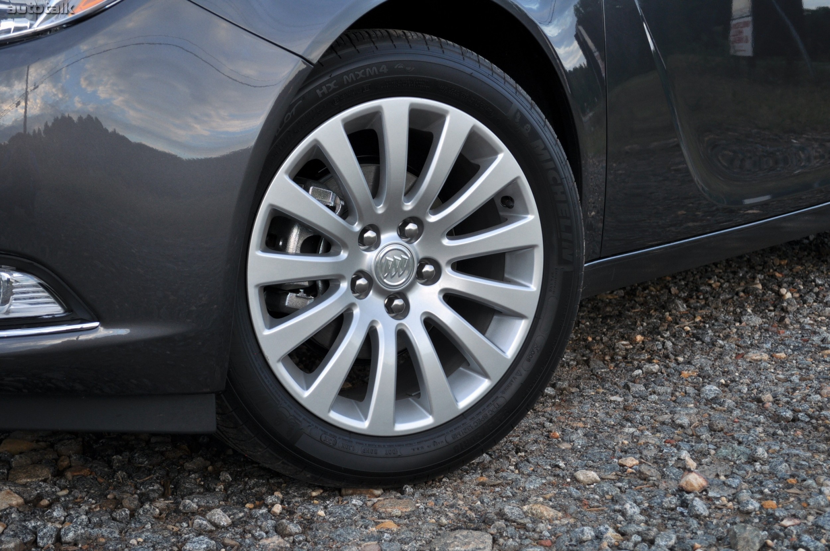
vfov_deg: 22.6
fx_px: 1382
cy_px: 276
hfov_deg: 33.4
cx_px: 415
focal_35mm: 60
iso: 200
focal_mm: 40
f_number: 5.3
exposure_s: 1/40
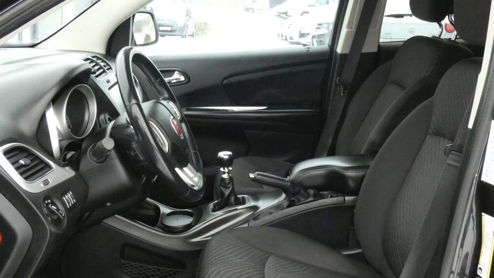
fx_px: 590
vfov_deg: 26.5
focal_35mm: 45
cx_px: 247
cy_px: 162
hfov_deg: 45.5
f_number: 5.6
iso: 1250
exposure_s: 1/80
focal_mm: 7.3
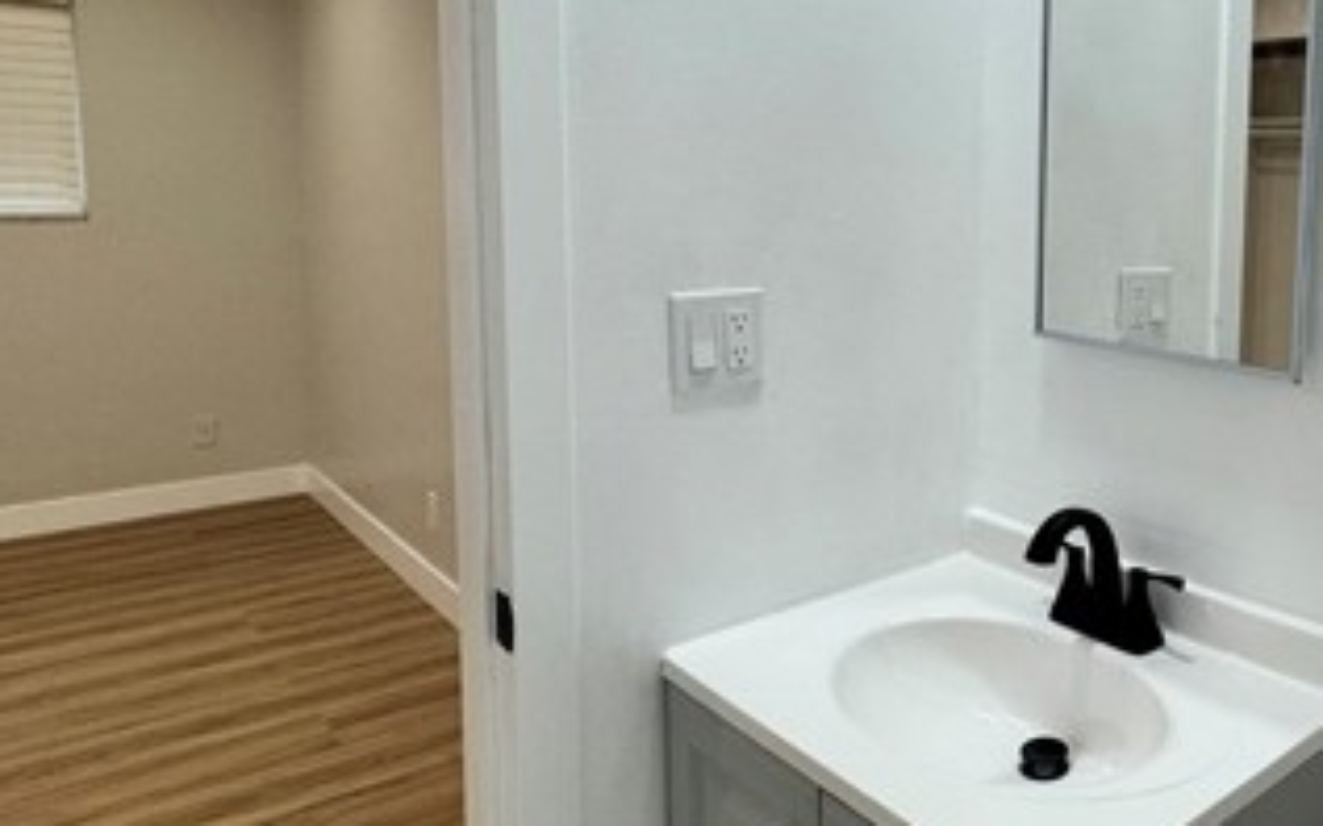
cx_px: 1089
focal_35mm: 30
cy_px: 280
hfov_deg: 57.4
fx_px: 1081
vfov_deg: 41.3
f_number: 2.2
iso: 80
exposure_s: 1/120
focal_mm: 2.22
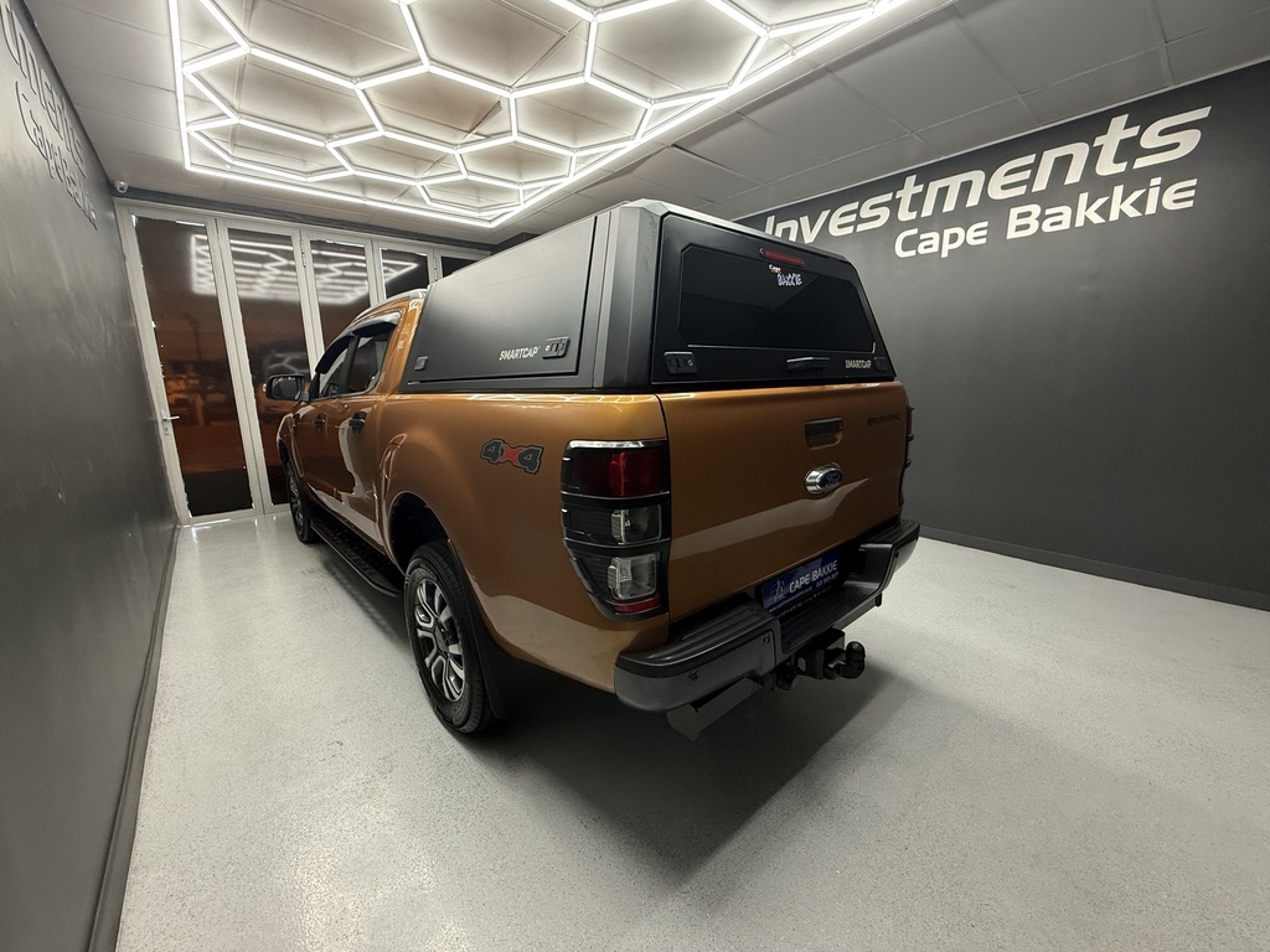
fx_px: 514
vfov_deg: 85.7
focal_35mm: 14
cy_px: 476
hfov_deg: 102.1
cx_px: 635
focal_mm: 2.22
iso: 200
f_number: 2.2
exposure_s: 1/100
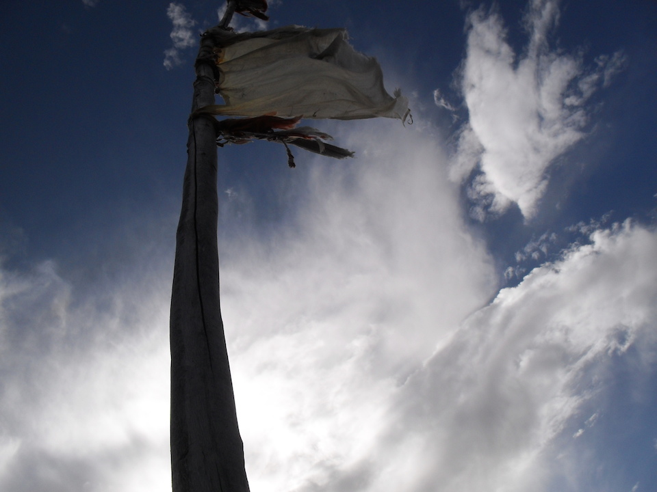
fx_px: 664
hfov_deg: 52.6
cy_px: 246
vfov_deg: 40.7
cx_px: 328
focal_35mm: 35
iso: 100
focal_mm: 6.3
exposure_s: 1/750
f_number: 8.4
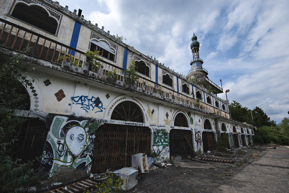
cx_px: 144
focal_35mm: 15
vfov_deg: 77.5
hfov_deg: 100.3
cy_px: 96
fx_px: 121
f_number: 11
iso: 100
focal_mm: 10
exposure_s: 1/125
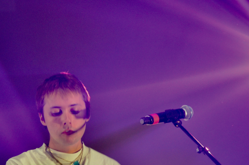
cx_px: 67
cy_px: 122
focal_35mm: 284
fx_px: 1960
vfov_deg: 4.8
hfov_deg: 7.3
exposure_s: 1/30
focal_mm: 105
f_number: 5.6
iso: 1250
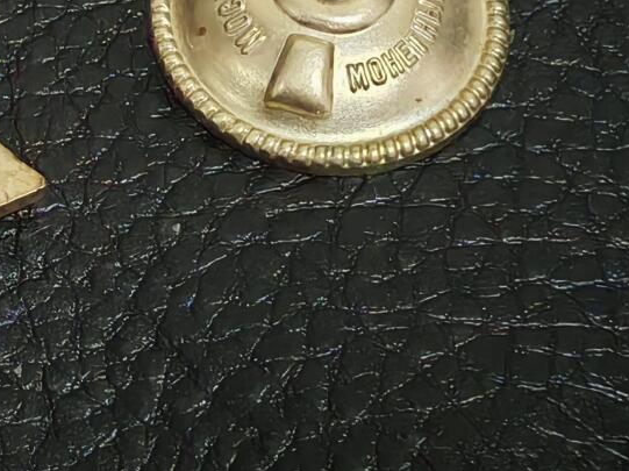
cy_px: -98
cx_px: 78
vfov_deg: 6.0
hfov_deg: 8.0
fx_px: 4467
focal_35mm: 246
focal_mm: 7.62
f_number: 1.6
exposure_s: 1/50
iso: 800
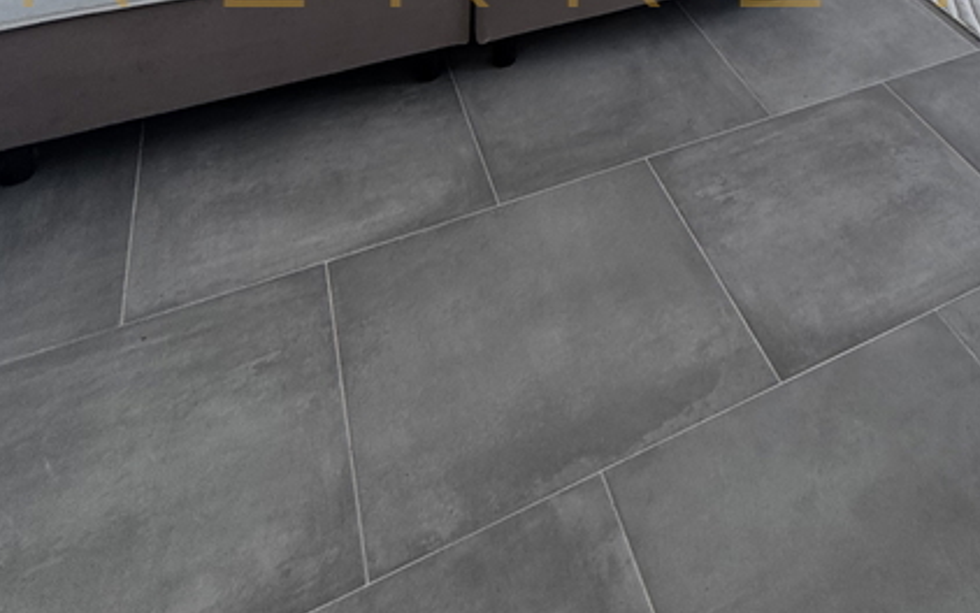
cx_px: 834
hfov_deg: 47.6
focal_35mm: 38
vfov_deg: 23.3
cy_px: -409
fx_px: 1015
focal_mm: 2.22
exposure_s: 1/99
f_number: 2.2
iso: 50
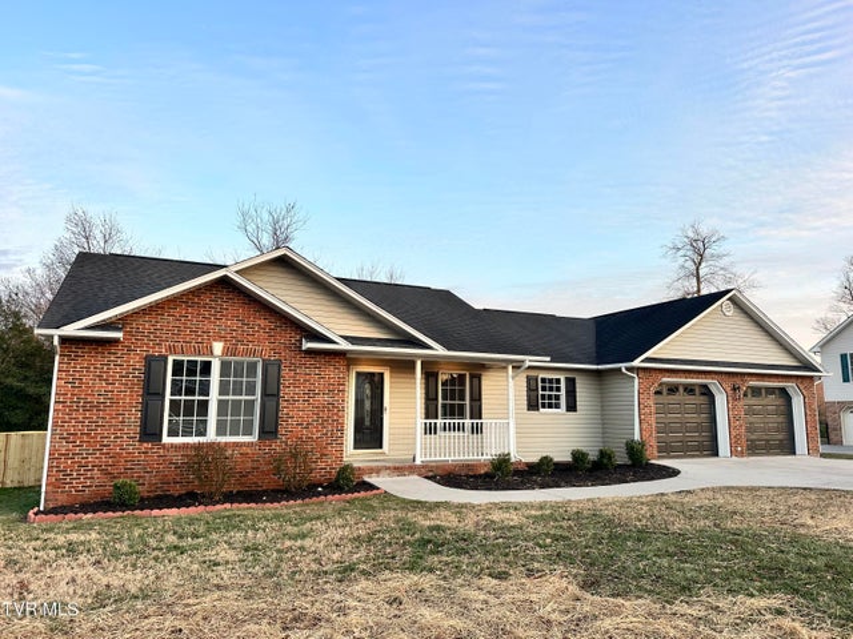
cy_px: 320
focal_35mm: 24
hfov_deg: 71.6
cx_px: 426
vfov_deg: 56.8
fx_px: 591
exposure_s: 1/580
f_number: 1.78
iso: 80
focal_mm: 6.86
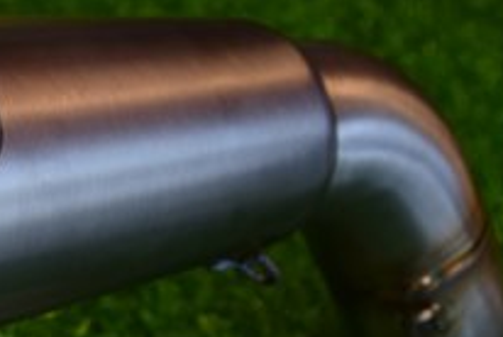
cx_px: -164
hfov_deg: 11.3
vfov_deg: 7.8
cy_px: 304
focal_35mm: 177
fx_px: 2477
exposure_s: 1/50
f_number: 5.6
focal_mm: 38
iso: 800
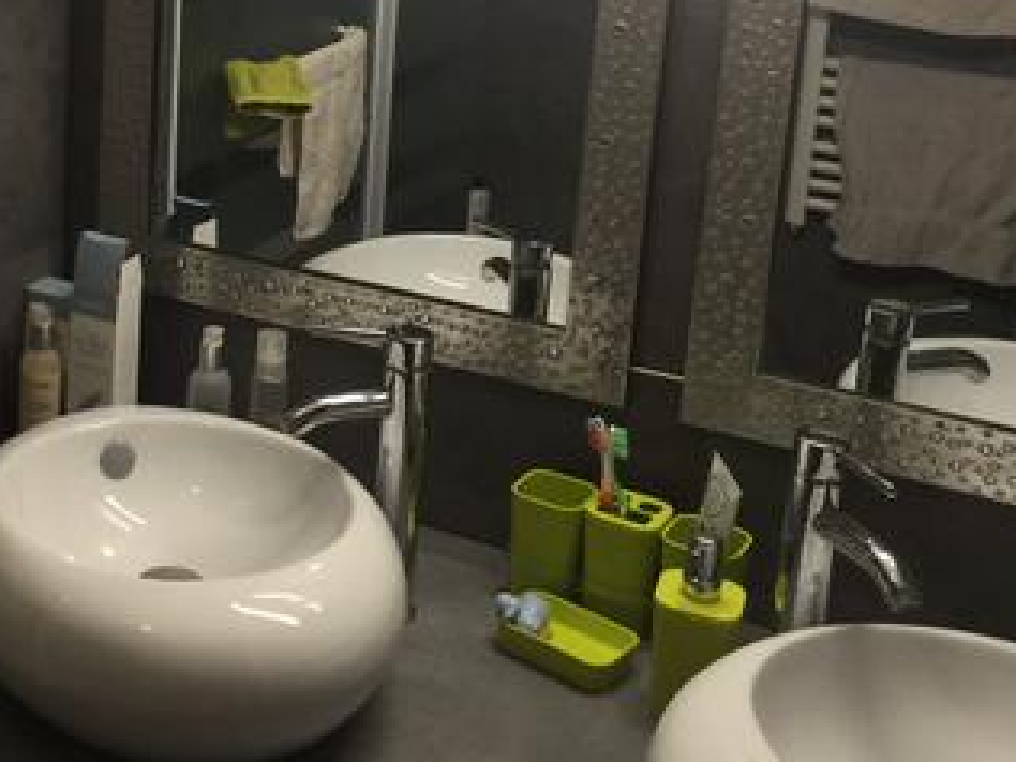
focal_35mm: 55
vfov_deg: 25.8
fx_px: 1614
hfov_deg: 34.0
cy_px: 96
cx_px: 215
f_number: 2.2
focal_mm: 4.15
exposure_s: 1/33
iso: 64
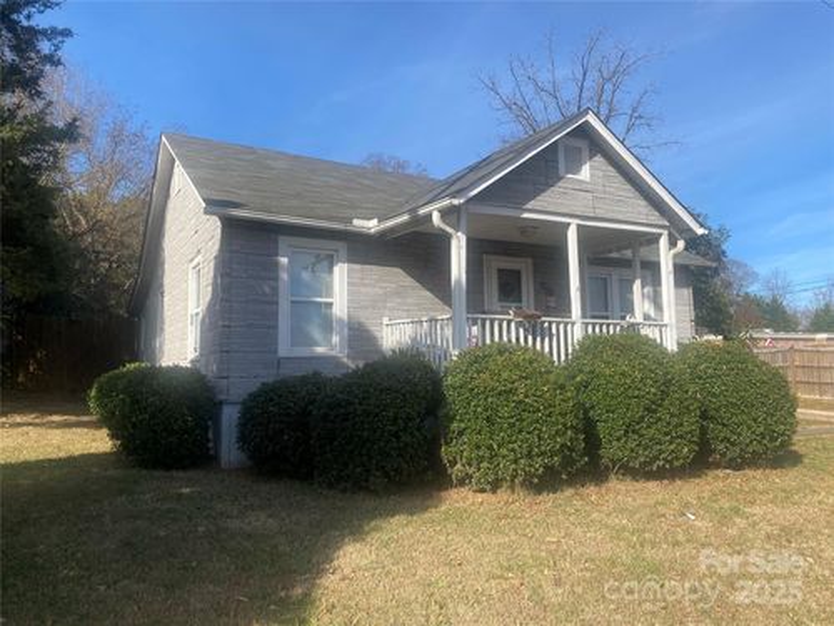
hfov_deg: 67.3
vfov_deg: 53.1
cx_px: 417
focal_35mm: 26
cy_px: 313
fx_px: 626
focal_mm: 4.25
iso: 32
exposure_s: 1/2141
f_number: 1.8
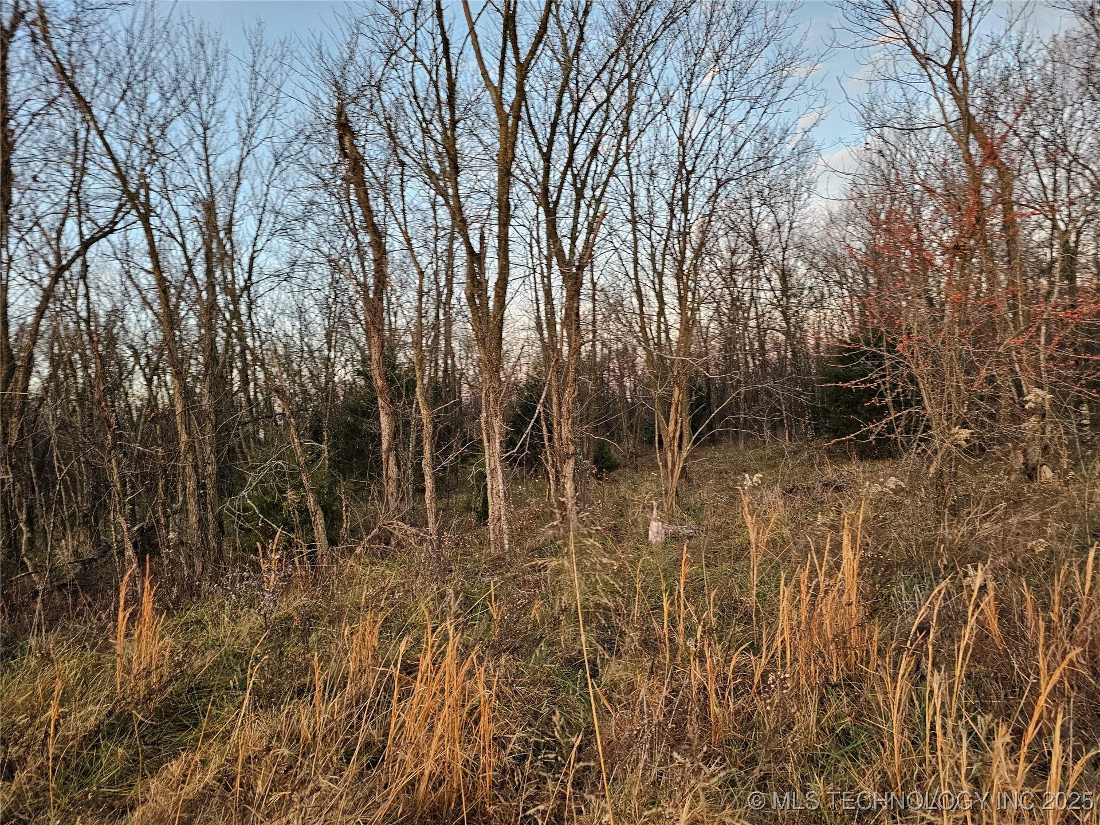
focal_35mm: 23
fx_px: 731
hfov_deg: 73.9
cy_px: 412
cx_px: 550
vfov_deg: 58.9
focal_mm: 6.3
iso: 160
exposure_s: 1/120
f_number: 1.7
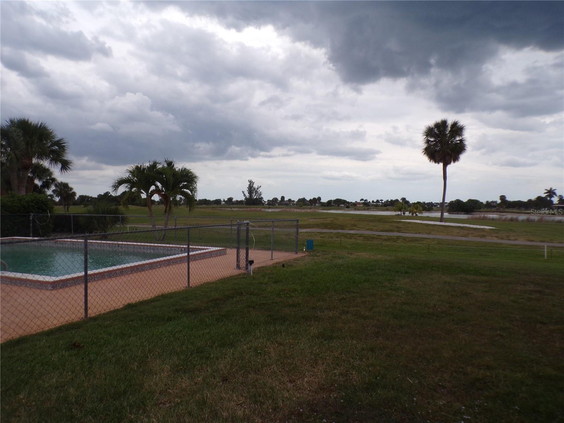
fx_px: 391
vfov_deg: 56.8
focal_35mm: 24
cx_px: 282
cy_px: 212
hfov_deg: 71.6
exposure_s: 1/400
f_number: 5.8
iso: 80
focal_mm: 4.3
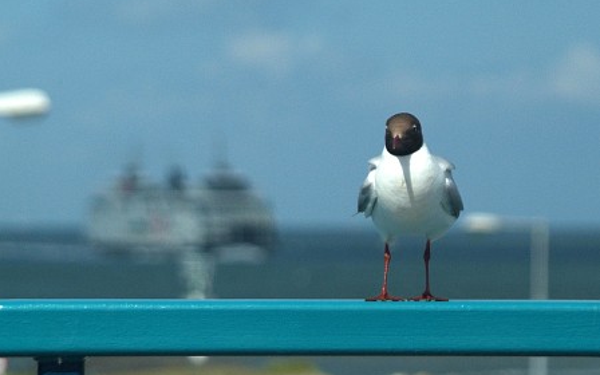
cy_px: 194
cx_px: 300
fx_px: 4153
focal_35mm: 254
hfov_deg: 8.3
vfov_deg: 5.2
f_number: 6.7
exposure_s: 1/1500
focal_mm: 165
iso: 400
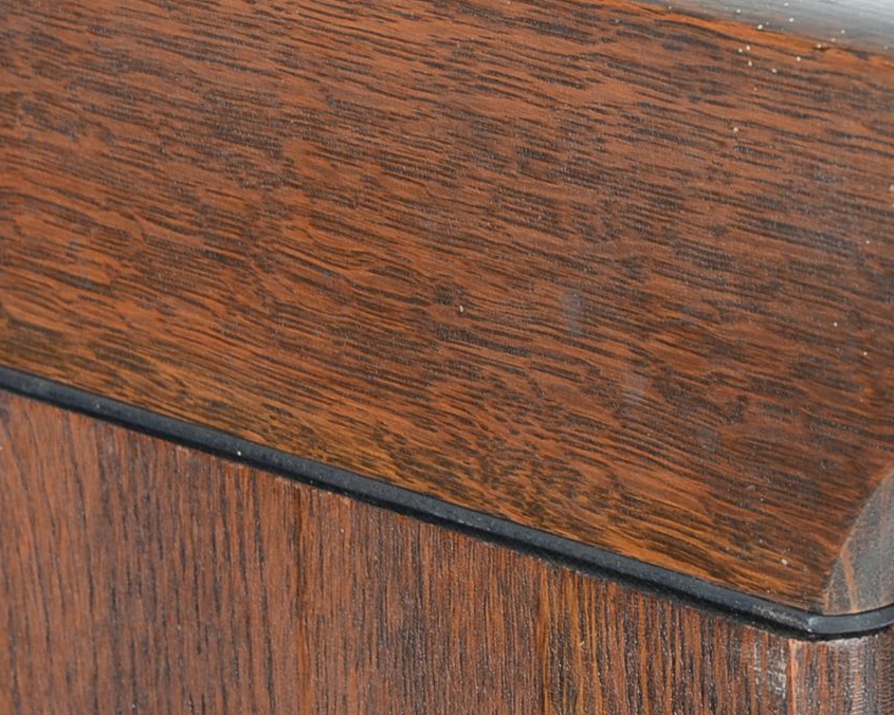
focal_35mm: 213
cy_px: 279
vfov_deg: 7.3
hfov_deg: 9.0
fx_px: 5636
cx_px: 792
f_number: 7.1
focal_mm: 52
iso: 200
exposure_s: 1/100
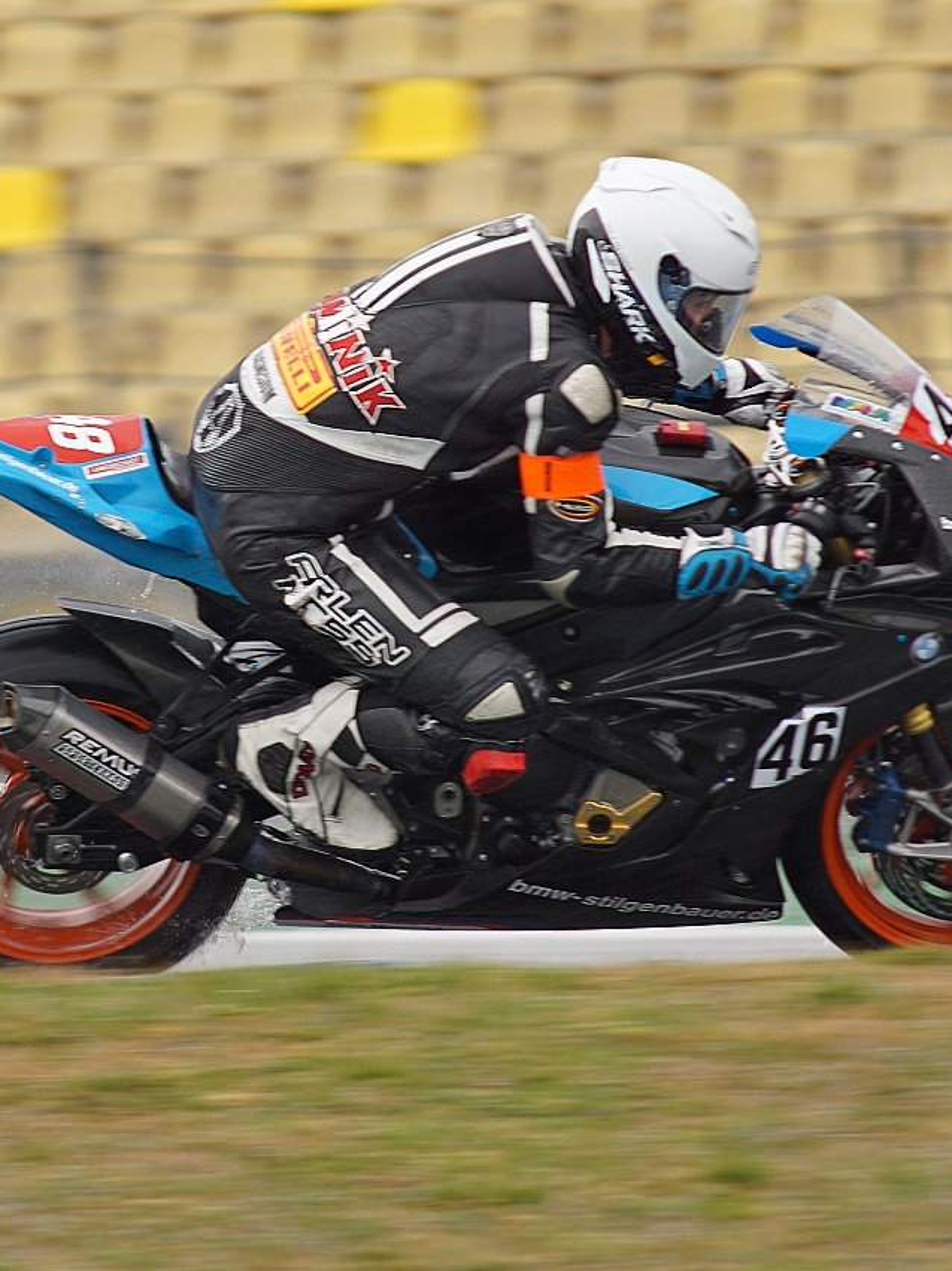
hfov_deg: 3.4
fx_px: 15918
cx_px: 513
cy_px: 636
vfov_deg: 4.6
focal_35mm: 434
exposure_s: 1/250
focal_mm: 200
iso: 100
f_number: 4
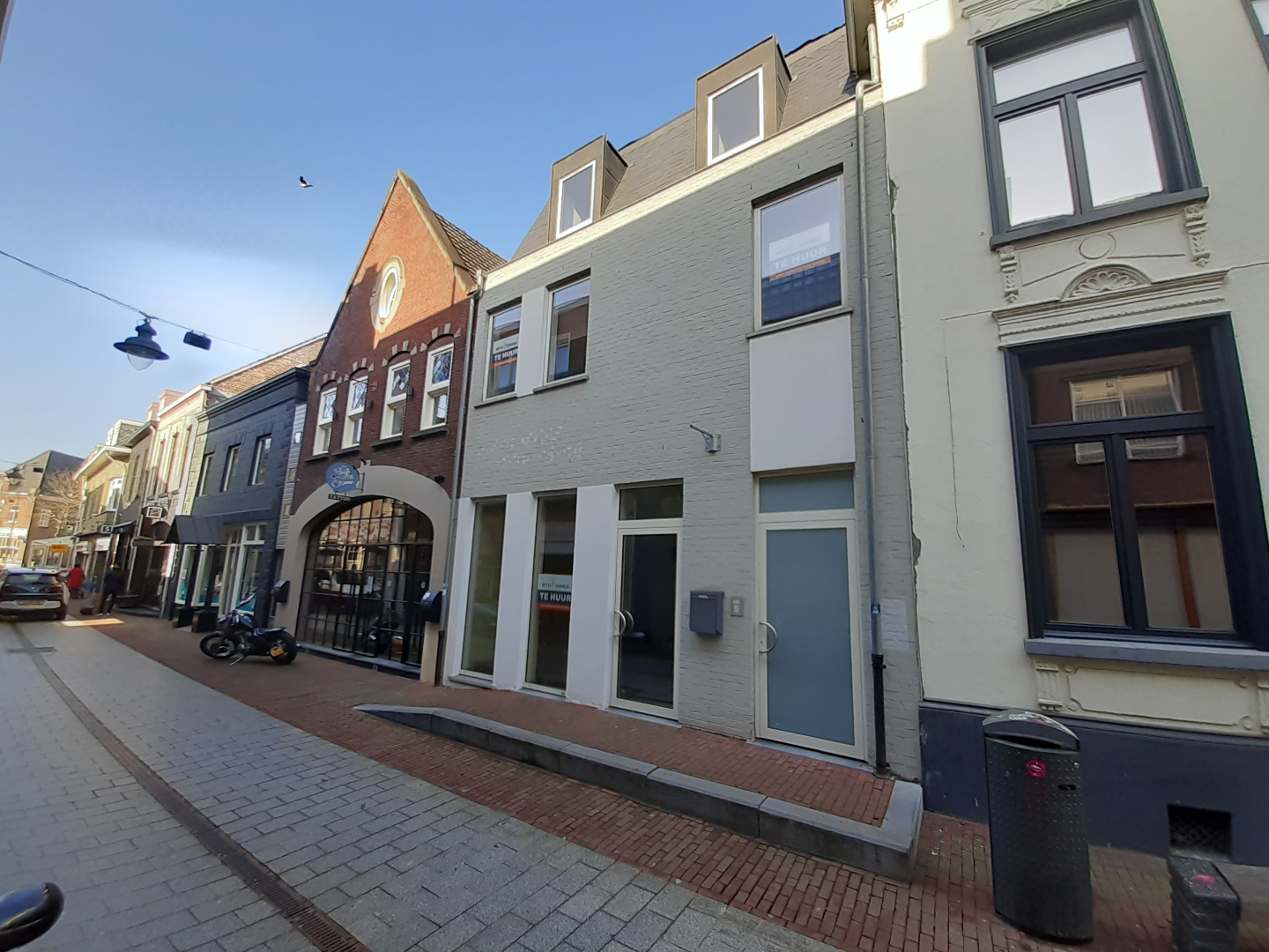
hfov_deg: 106.2
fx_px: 477
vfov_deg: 89.9
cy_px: 476
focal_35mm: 13
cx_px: 634
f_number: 2.2
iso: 40
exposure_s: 1/175
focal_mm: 1.13
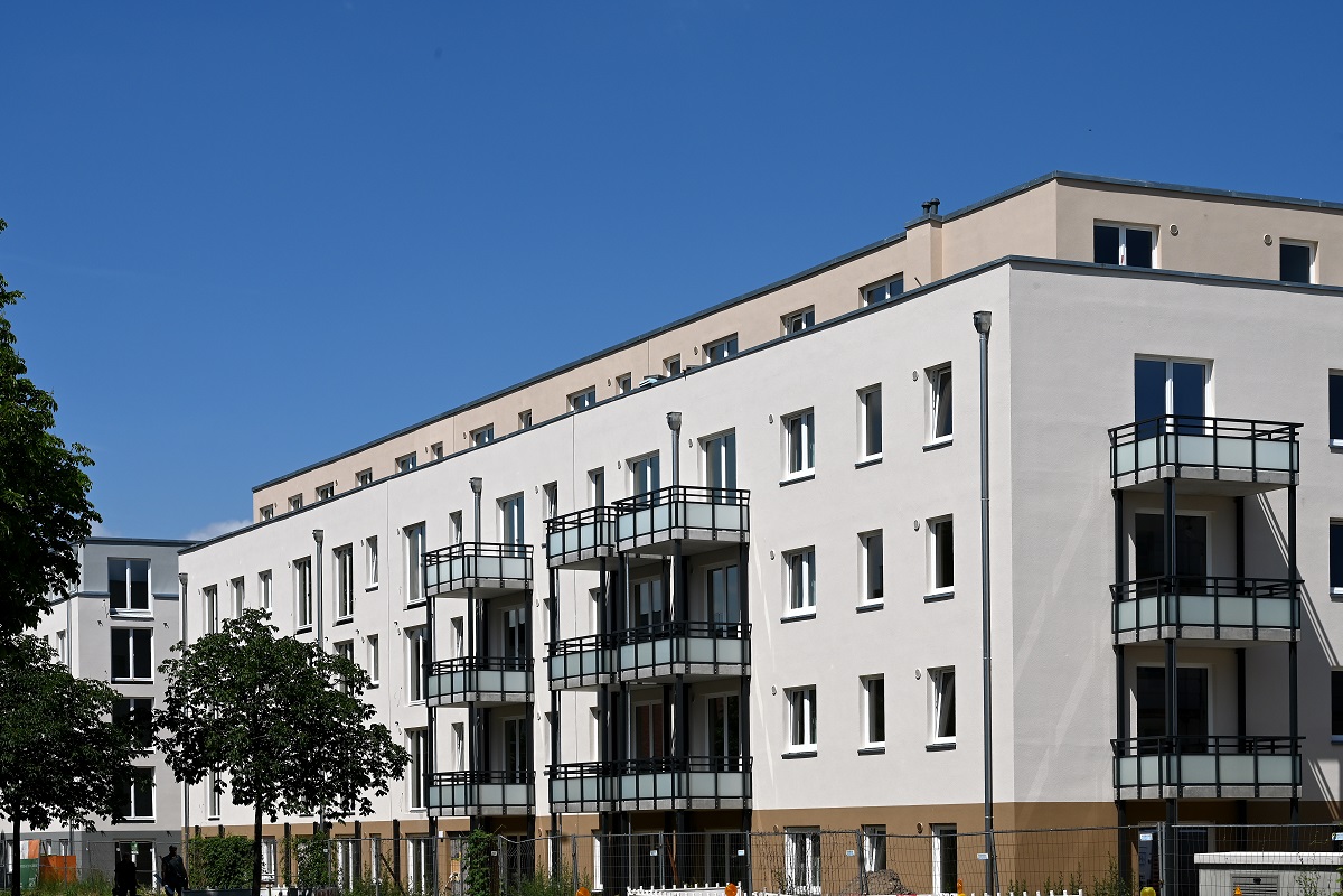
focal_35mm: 62
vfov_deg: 21.9
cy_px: 448
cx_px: 672
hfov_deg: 32.4
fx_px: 2313
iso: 160
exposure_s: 1/400
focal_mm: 62
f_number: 14
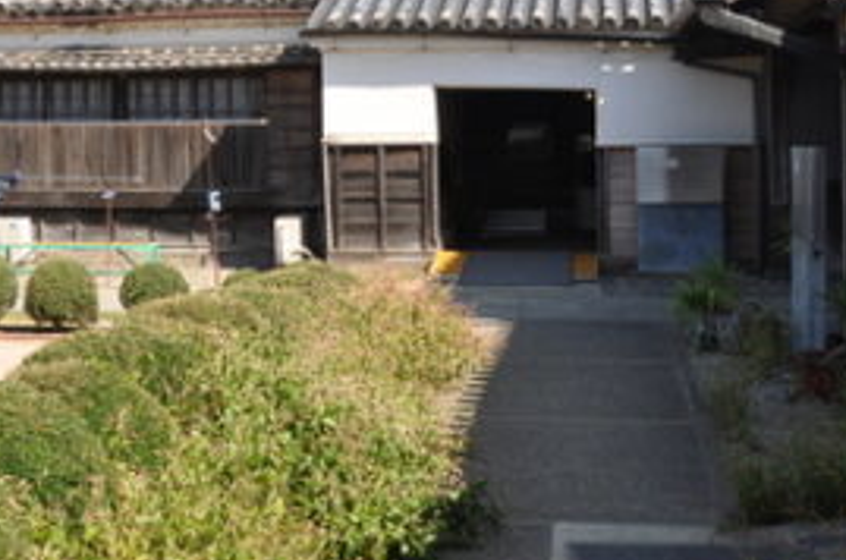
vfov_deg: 20.0
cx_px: 274
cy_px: 126
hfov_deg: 29.9
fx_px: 1571
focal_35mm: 67
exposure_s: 1/320
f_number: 9
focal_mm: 20
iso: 250
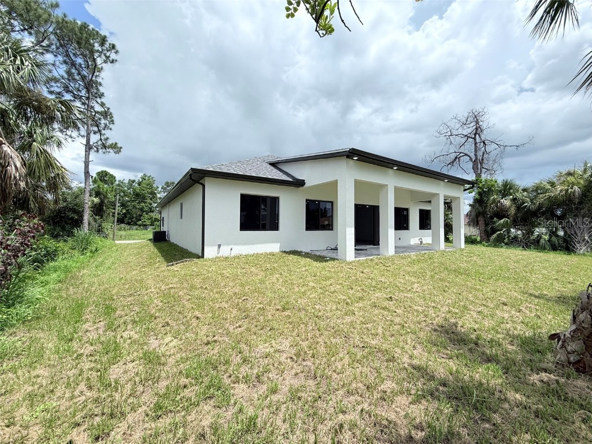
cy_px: 222
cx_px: 296
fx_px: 239
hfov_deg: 102.1
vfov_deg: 85.7
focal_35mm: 14
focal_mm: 2.22
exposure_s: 1/2165
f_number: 2.2
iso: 50
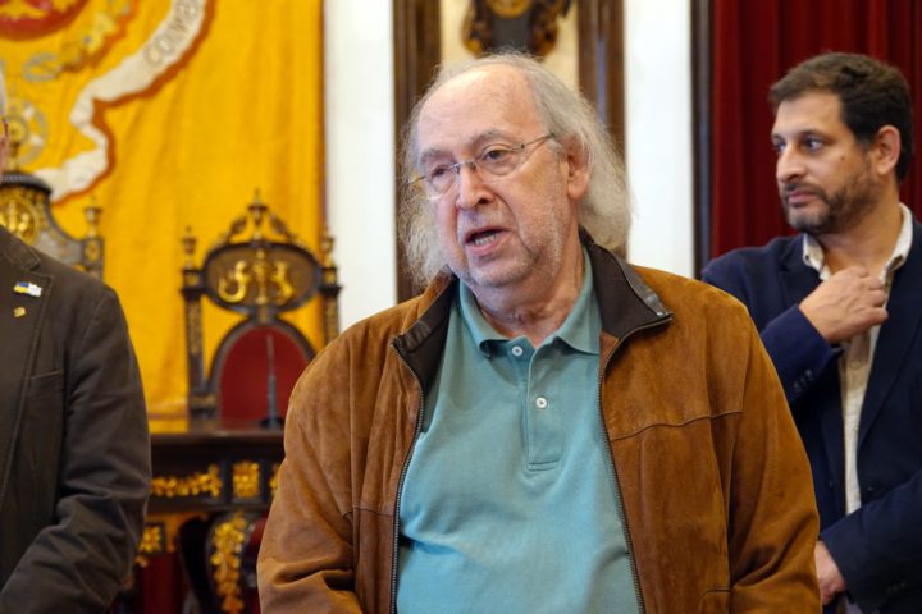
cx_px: 461
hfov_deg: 16.1
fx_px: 3252
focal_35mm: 127
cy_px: 307
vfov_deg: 10.8
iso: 800
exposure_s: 1/40
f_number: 4
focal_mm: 46.41
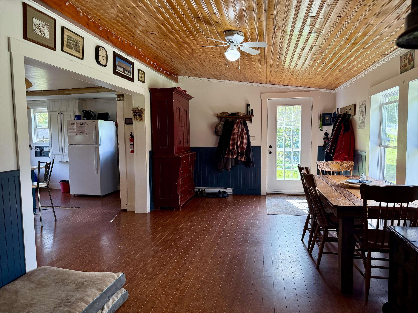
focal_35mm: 24
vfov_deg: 56.8
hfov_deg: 71.6
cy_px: 156
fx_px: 290
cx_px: 209
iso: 200
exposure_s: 1/171
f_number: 1.78
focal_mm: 6.76
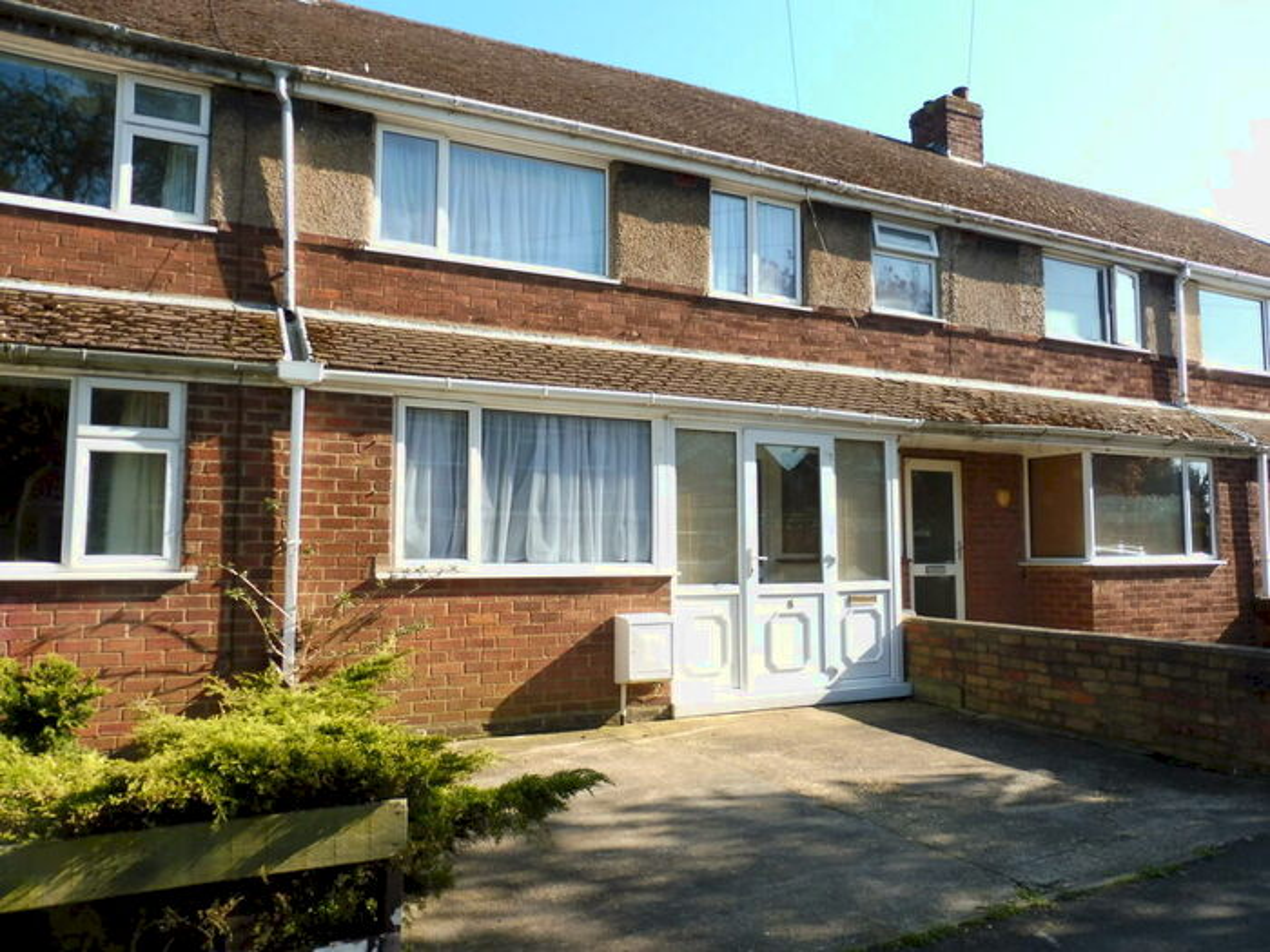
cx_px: 635
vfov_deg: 56.8
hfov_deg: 71.6
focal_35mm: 24
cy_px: 476
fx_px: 881
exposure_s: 1/320
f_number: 4
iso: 100
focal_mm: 4.3
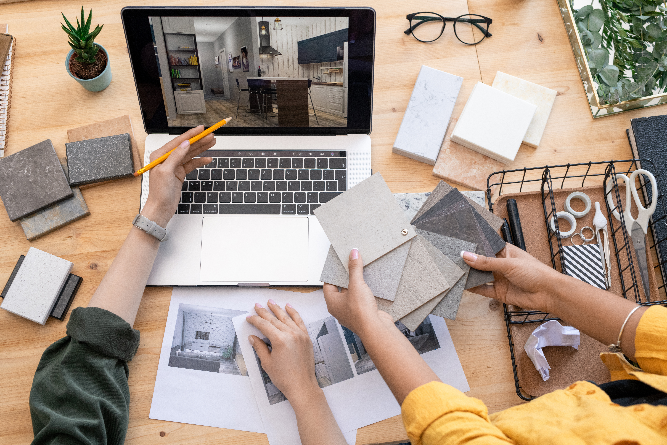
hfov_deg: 39.6
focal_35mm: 50
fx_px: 926
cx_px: 334
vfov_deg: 27.0
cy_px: 222
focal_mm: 50
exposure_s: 1/100
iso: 800
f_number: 5
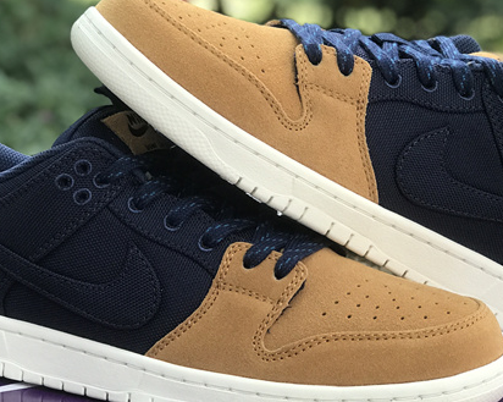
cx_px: 277
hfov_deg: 19.2
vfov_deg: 15.4
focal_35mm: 100
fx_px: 1488
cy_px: 155
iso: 40
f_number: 2.8
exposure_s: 1/50
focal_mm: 6.6
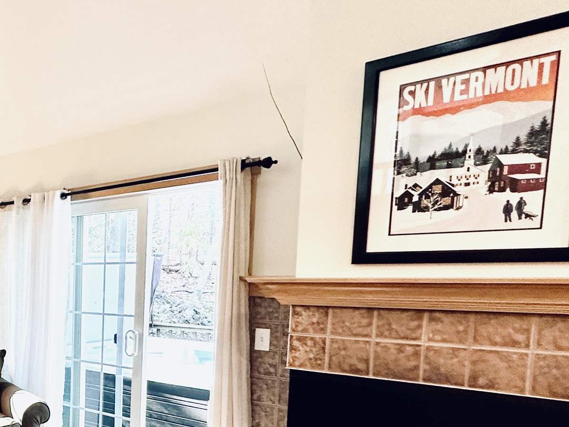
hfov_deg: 39.0
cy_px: 334
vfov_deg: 38.3
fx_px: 592
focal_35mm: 36
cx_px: -99
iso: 160
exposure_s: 1/60
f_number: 2.2
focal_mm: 2.22
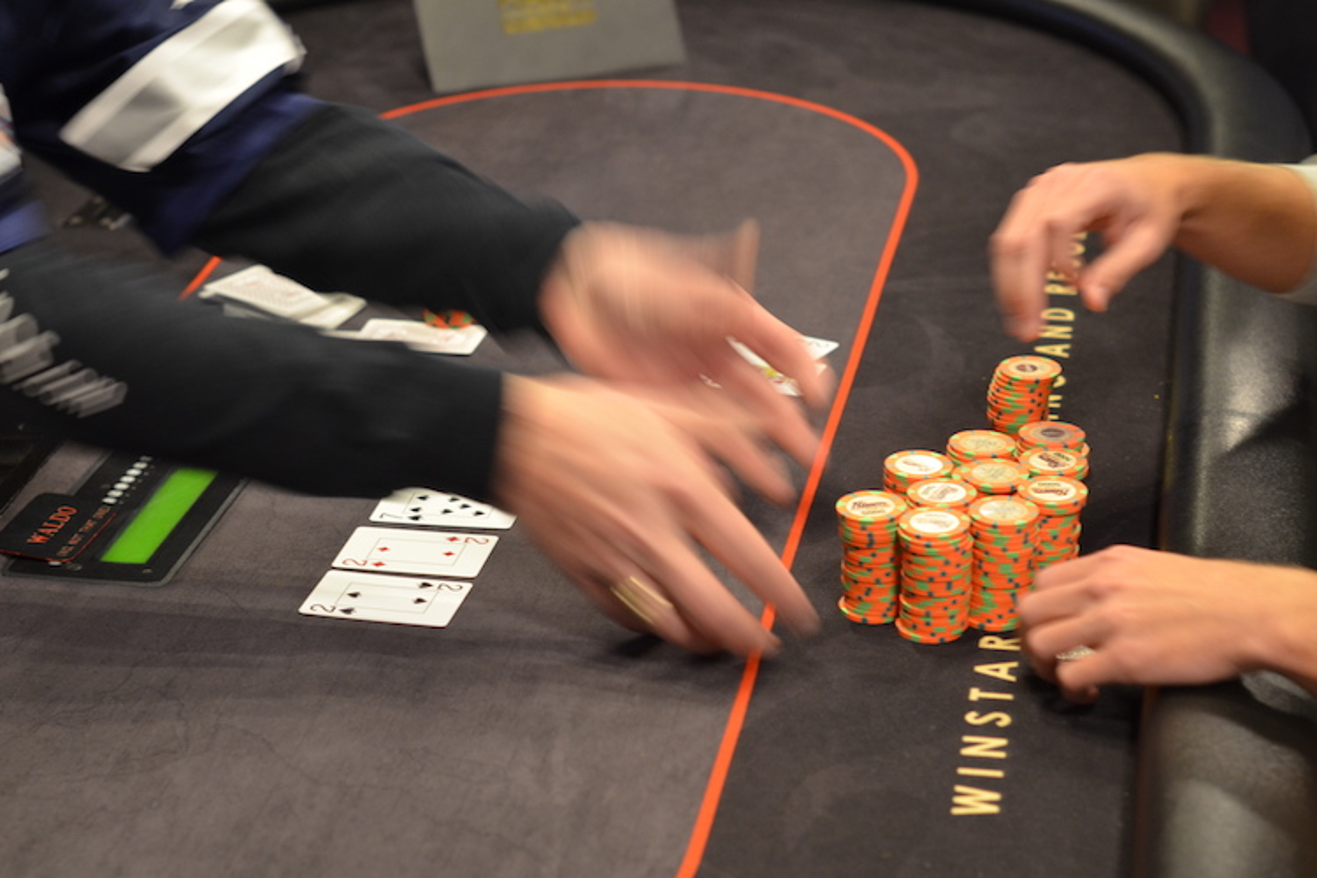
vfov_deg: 18.2
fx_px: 2744
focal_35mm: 75
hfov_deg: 27.0
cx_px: 658
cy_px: 439
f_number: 2.8
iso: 900
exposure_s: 1/30
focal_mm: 50
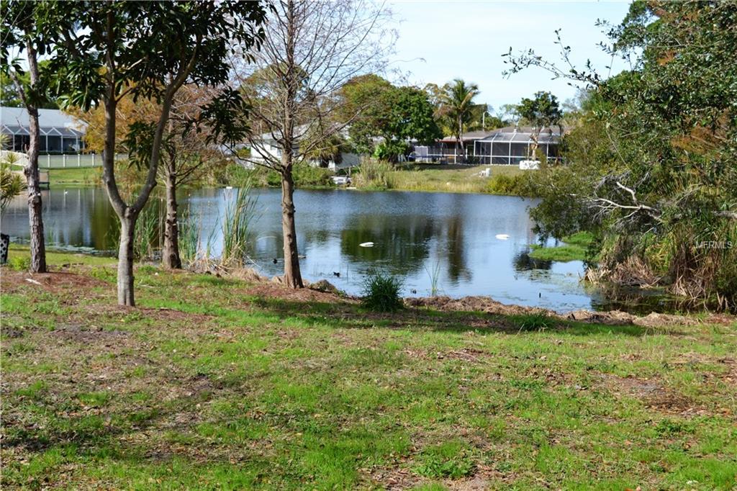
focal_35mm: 39
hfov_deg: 49.6
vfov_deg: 34.2
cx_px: 368
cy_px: 246
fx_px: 798
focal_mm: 26
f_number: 7.1
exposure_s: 1/200
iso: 100
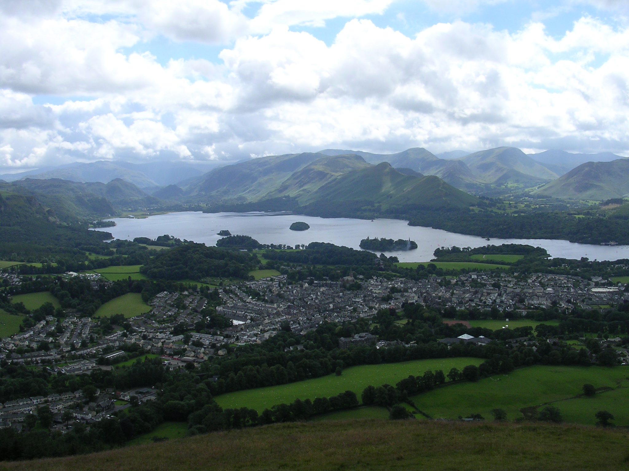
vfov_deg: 37.7
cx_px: 314
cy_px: 236
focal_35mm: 38
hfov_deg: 49.0
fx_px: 690
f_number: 5.6
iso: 100
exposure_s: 1/316
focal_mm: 5.8
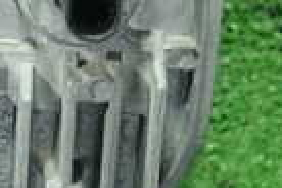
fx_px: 1065
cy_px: 18
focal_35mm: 136
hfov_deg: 14.4
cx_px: -90
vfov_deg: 10.0
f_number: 2.3
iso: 500
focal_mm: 5.5
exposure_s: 1/125
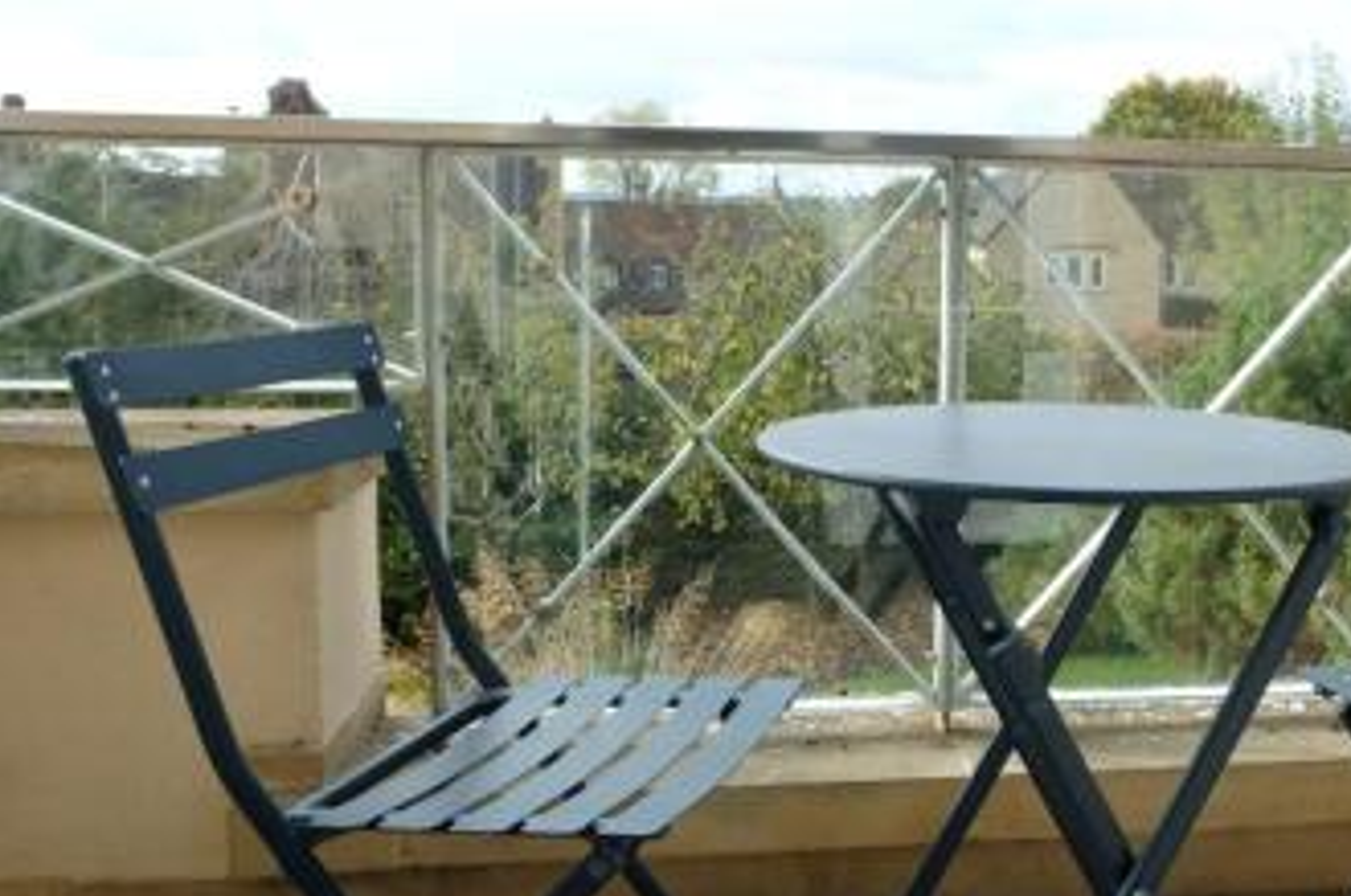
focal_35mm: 39
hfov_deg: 48.2
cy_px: 378
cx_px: 970
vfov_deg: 34.0
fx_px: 1461
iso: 400
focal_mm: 18
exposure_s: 1/80
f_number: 11
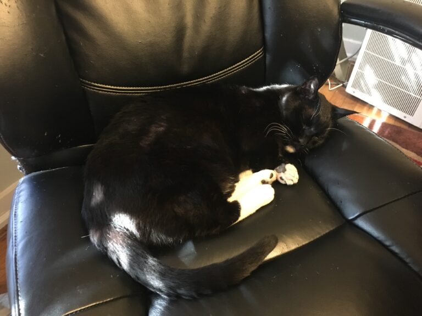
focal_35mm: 29
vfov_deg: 48.2
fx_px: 354
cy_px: 158
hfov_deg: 61.7
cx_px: 211
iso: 250
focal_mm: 4.15
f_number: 2.2
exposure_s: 1/15
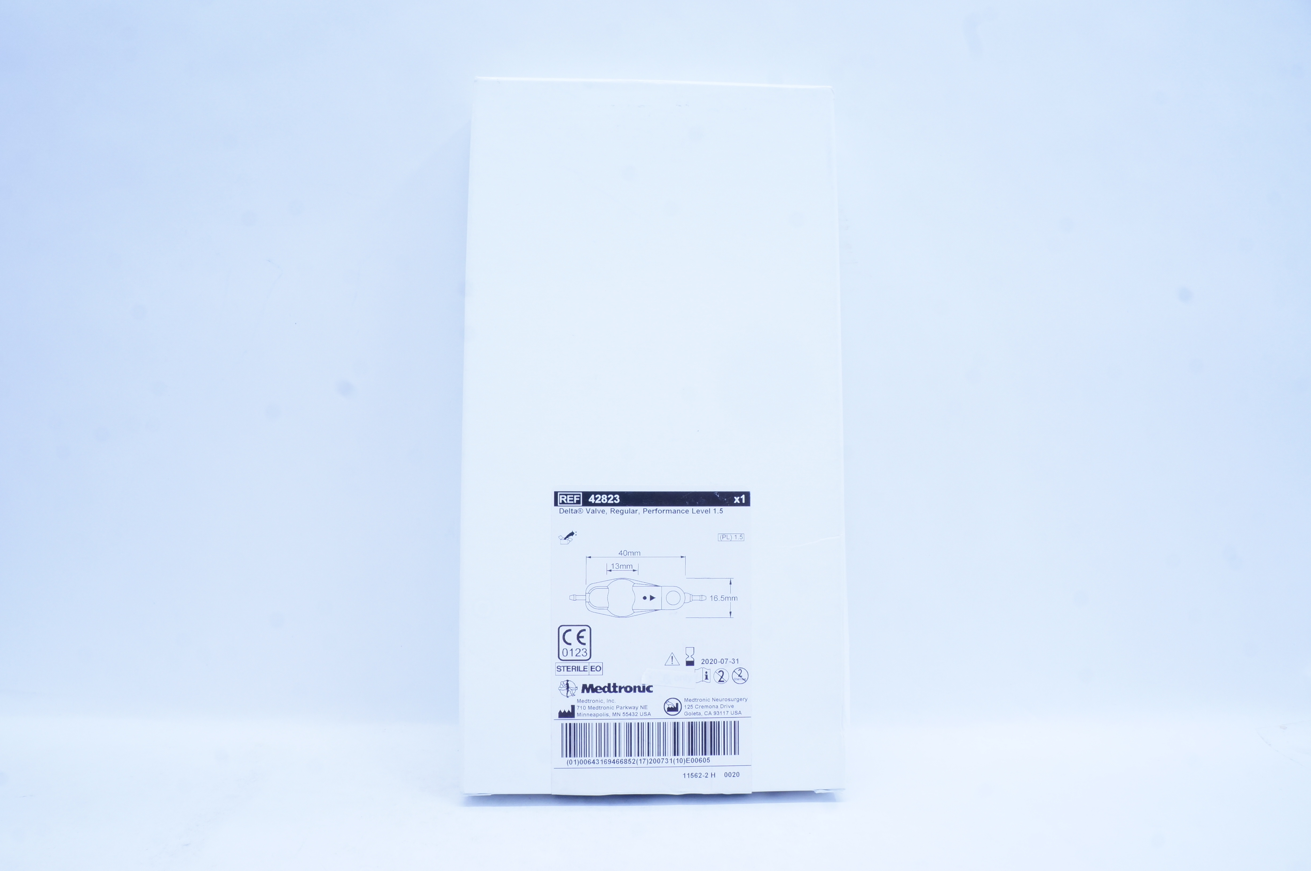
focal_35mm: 27
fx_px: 982
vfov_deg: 47.8
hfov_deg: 67.4
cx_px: 656
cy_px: 436
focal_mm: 18
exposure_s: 1/13
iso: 400
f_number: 13
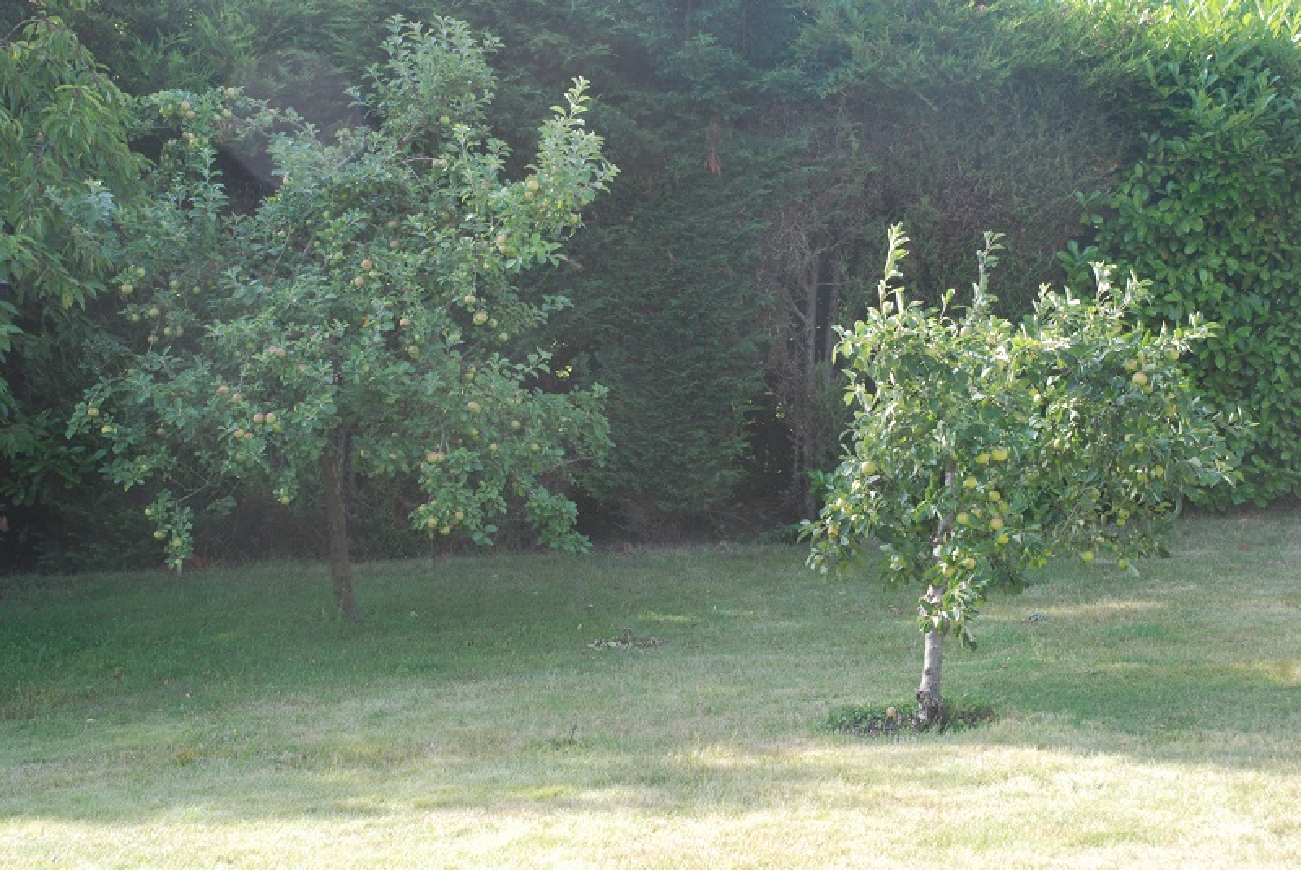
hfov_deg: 28.0
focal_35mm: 72
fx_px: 2604
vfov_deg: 19.0
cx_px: 650
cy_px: 435
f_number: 10
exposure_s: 1/80
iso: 400
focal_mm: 48
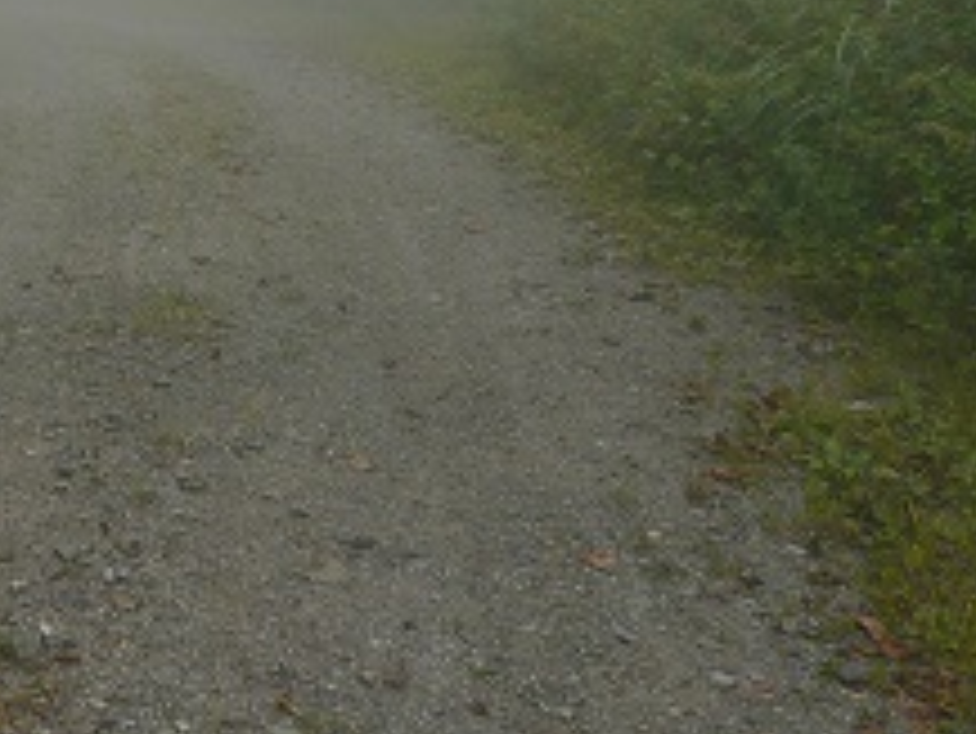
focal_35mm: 62
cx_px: 58
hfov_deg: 29.6
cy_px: -36
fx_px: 1749
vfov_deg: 22.6
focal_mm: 4.6
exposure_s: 1/200
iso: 100
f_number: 4
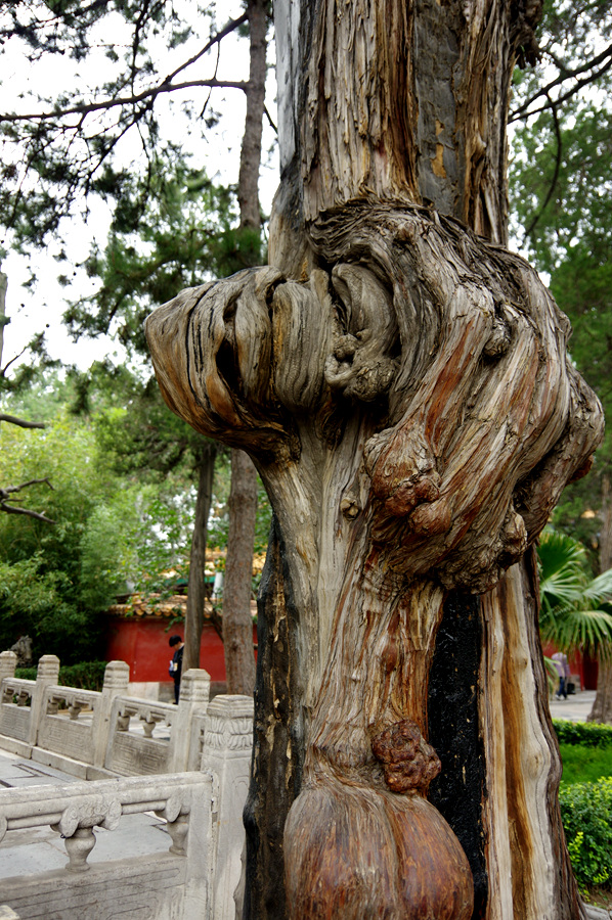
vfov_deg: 67.4
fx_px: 690
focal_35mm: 27
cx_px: 306
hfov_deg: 47.8
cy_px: 460
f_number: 4.5
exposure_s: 1/80
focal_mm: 18
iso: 200
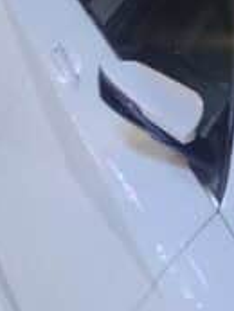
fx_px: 1224
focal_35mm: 136
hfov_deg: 10.8
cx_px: 223
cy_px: 342
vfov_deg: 14.2
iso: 500
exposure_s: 1/42
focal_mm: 6.4
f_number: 1.8
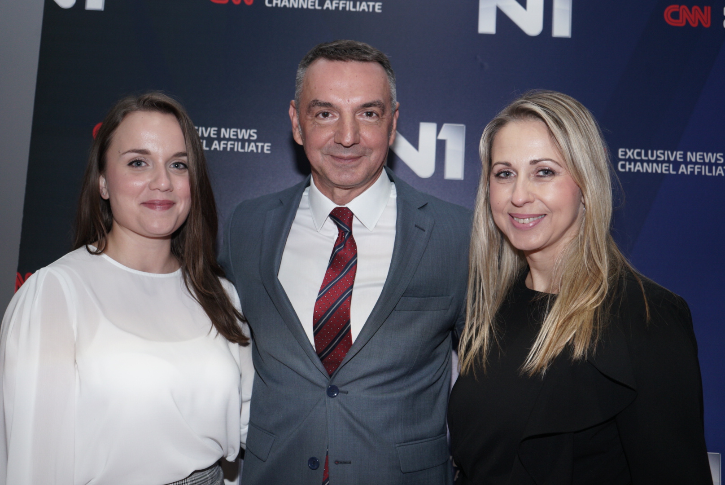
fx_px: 967
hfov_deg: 41.1
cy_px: 242
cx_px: 362
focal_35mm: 48
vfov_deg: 28.1
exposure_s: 1/160
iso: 1000
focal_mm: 48
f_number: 4.5
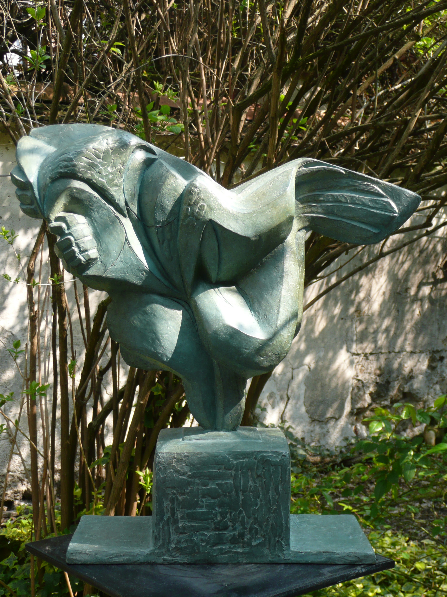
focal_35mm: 55
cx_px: 224
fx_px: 947
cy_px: 298
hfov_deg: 26.6
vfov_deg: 34.9
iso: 100
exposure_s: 1/100
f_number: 4.3
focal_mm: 9.1
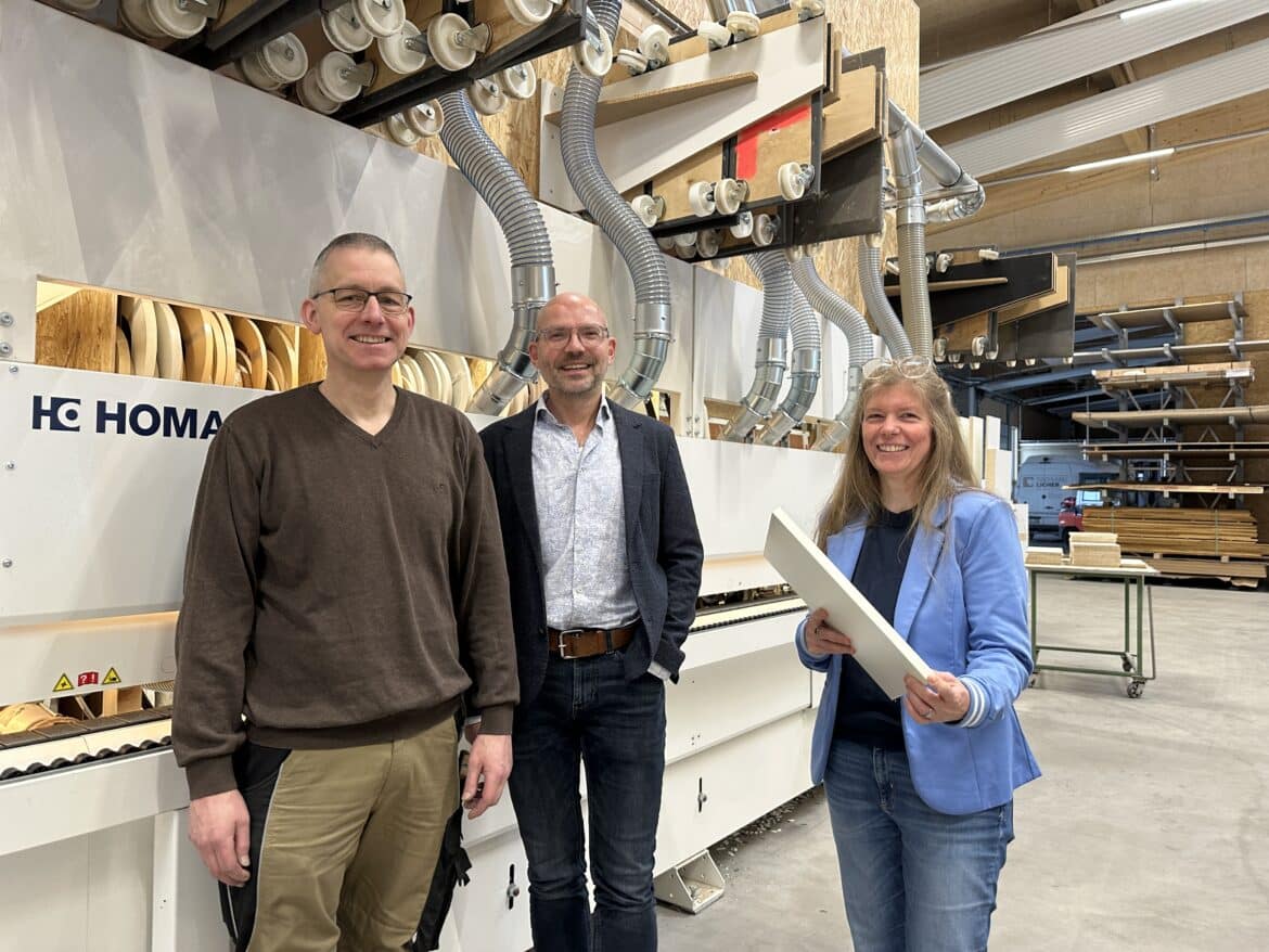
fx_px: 880
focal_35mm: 24
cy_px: 476
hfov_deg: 71.6
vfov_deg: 56.8
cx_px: 634
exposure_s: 1/49
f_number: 1.78
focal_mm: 6.86
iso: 200
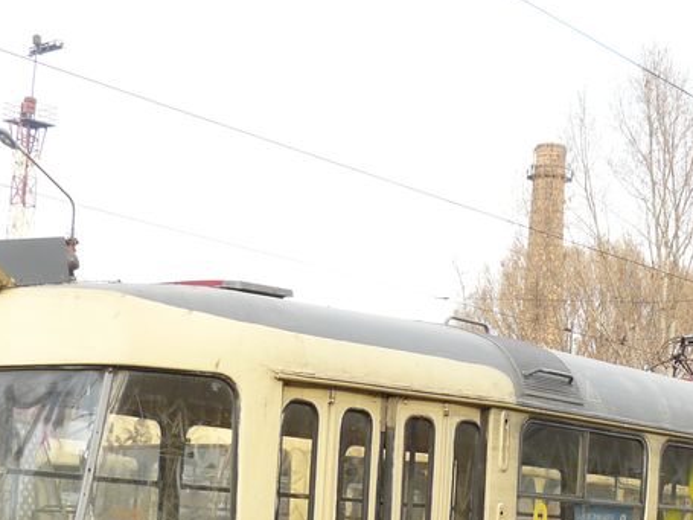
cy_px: 456
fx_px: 1621
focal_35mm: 81
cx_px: 547
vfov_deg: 18.0
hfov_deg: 23.8
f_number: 3.2
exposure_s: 1/200
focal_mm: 6
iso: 100
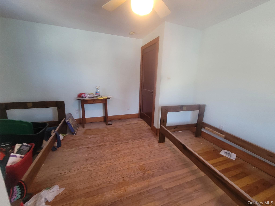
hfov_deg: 106.2
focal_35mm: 13
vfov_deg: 89.9
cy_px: 103
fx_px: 103
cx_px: 138
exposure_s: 1/30
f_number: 2.2
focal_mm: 2.2
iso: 400
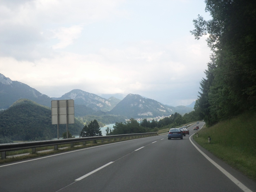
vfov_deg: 27.0
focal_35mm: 54
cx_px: 128
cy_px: 96
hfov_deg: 35.5
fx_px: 399
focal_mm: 9.7
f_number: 3.6
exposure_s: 1/350
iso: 80
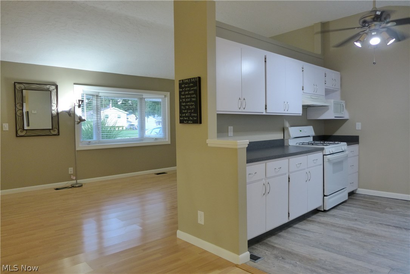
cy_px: 137
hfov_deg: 73.7
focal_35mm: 24
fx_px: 273
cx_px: 205
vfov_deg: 53.2
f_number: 1.4
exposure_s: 1/100
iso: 400
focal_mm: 4.7
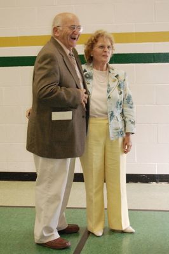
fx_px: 529
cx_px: 84
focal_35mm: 75
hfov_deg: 18.2
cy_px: 127
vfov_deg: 27.0
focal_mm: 50
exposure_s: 1/25
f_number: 6.3
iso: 1600
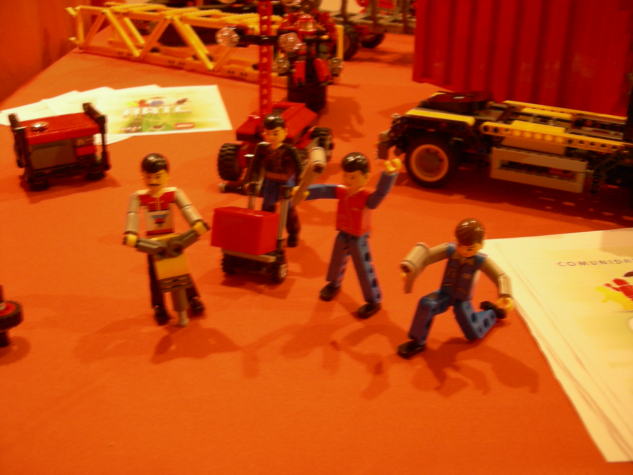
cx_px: 316
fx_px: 658
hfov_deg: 51.4
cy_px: 238
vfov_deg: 39.7
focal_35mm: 36
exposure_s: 1/4.3
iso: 191
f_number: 2.7
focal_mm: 7.5
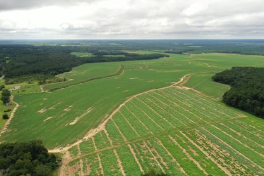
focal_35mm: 29
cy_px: 90
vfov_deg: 44.9
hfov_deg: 63.7
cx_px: 135
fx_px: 213
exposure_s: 1/60
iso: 100
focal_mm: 10.26
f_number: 6.3
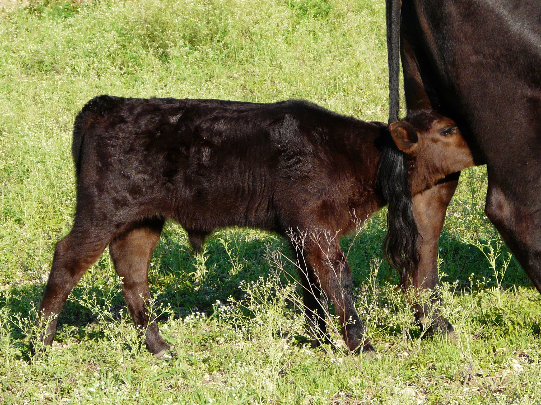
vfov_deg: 5.9
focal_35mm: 250
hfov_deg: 7.9
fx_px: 3907
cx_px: 270
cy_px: 202
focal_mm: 25.9
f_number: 5
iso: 100
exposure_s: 1/250
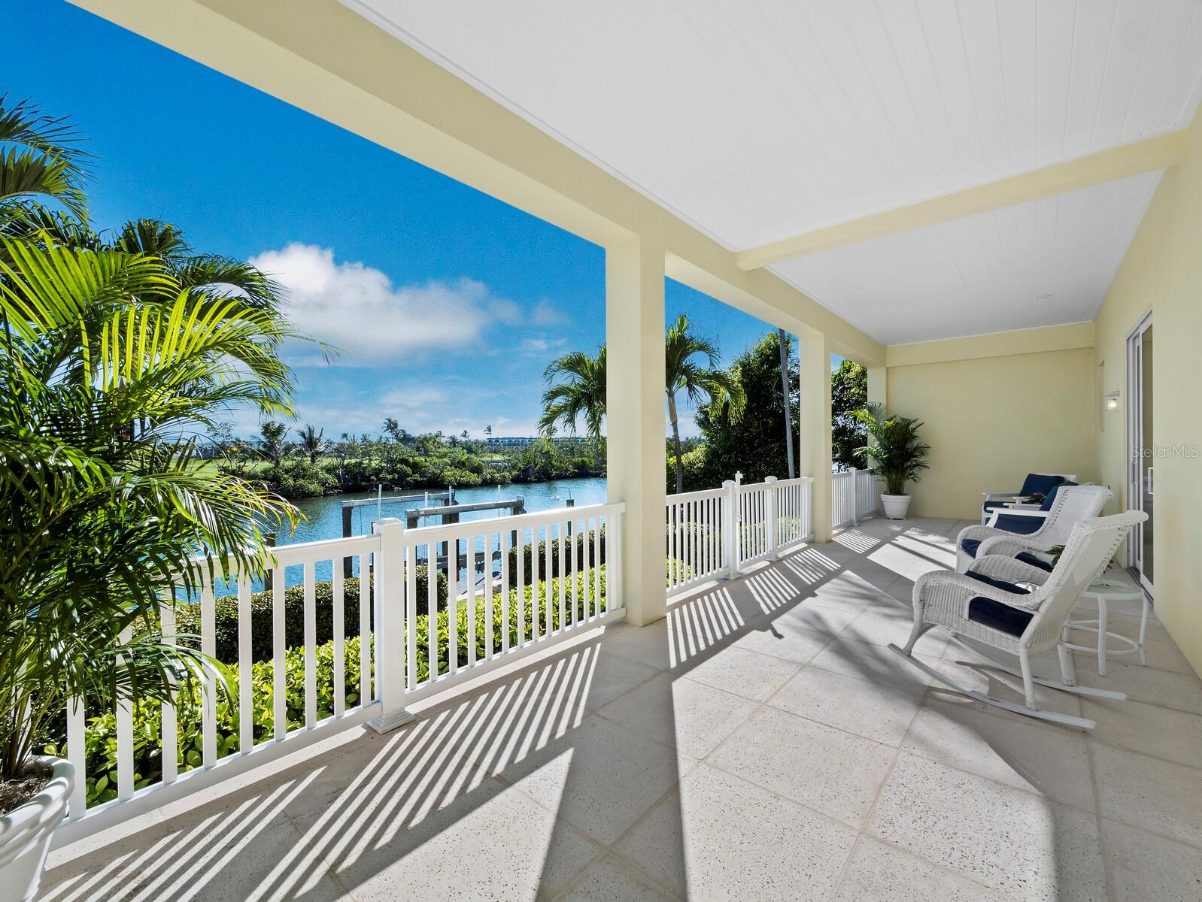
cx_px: 601
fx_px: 486
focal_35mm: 14
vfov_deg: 85.7
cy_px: 451
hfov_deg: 102.0
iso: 250
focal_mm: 7
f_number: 11
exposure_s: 1/125
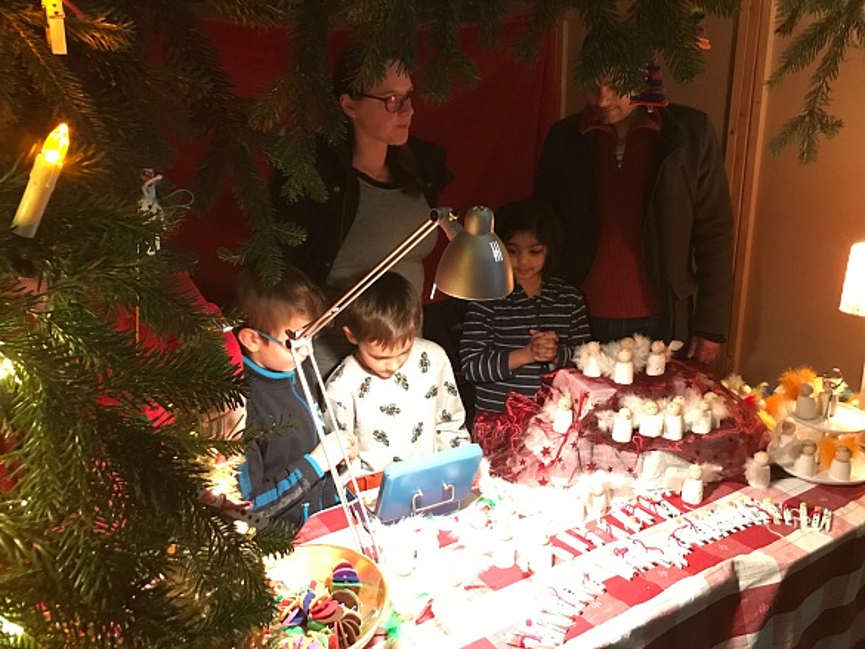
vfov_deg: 49.8
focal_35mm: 28
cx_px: 432
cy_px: 324
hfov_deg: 63.4
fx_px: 700
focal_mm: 3.99
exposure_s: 1/5
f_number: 1.8
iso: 80
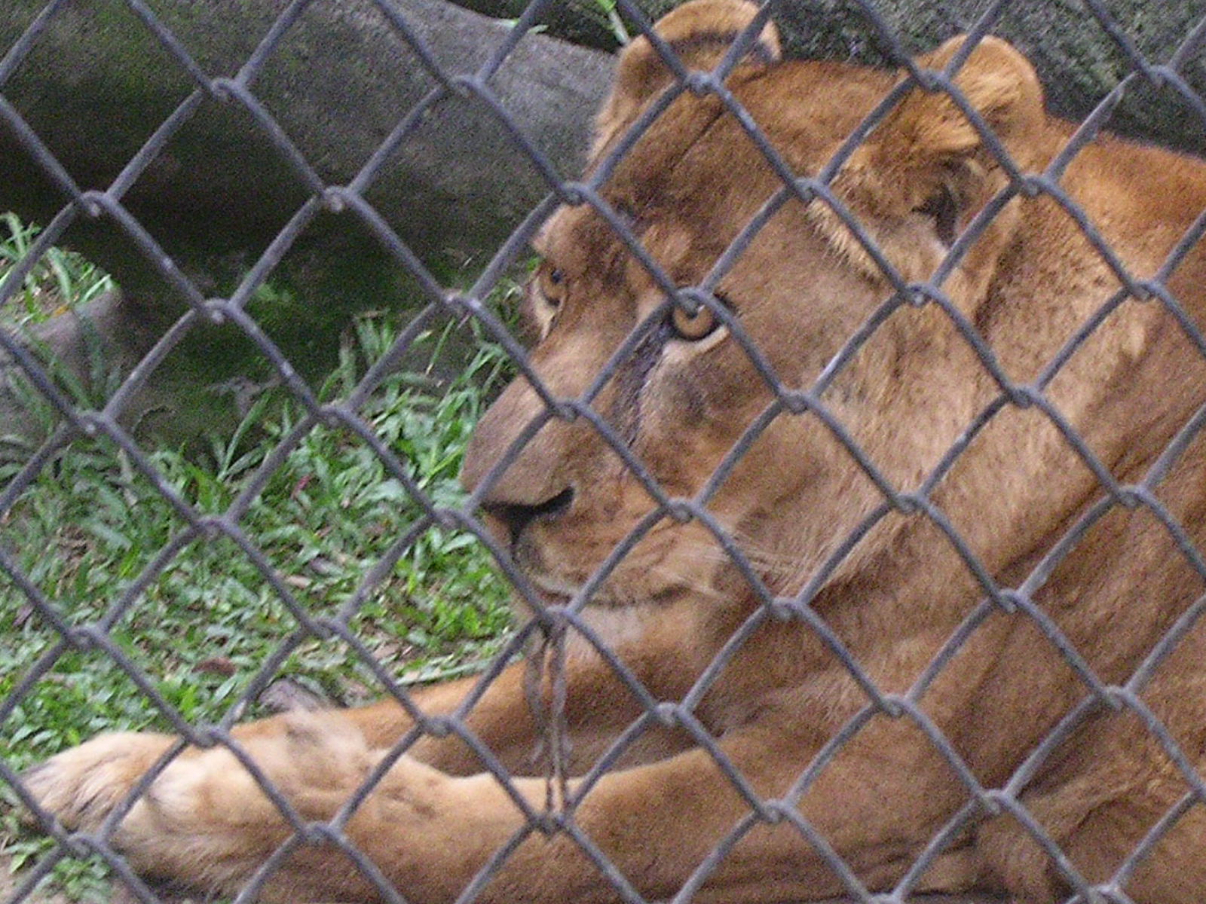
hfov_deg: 14.3
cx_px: 603
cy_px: 452
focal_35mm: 138
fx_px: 4808
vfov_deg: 10.7
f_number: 4.9
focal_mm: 20.8
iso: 400
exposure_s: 1/64
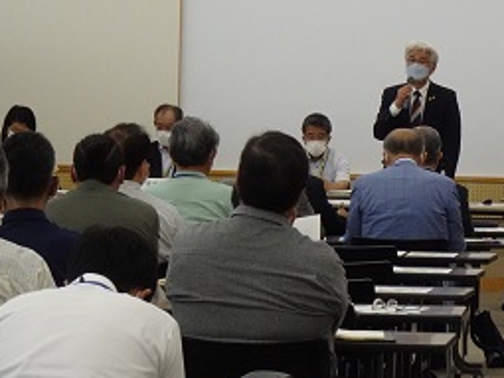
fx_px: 3129
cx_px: 417
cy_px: 104
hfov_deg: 9.2
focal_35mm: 215
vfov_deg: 6.9
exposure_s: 1/100
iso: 800
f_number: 5.6
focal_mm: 19.38
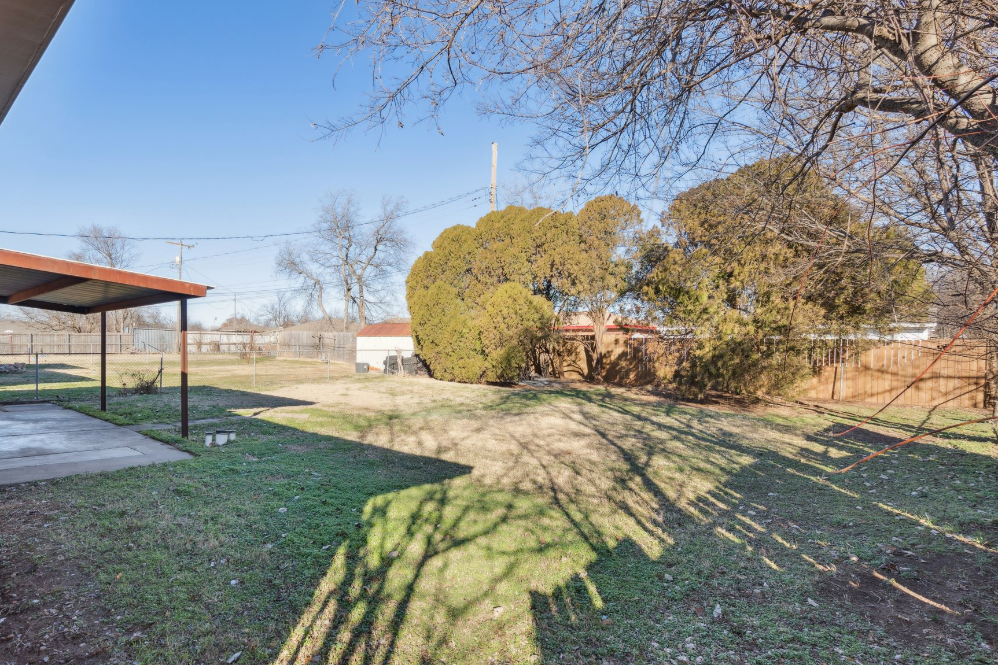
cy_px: 361
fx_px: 527
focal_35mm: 19
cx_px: 436
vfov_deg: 64.4
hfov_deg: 86.5
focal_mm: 16
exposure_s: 1/500
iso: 200
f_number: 7.1
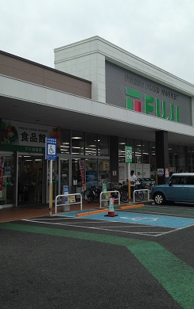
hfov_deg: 29.8
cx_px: 111
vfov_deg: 46.2
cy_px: 143
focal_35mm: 43
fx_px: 363
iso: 50
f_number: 2.4
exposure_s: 1/661
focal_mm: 4.12
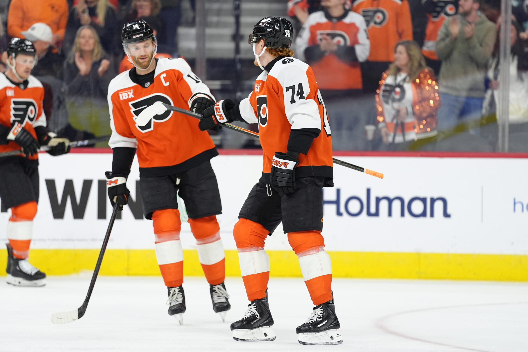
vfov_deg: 6.9
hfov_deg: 10.3
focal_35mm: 200
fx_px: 2933
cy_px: 176
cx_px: 264
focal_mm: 200
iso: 2000
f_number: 2.8
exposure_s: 1/2000
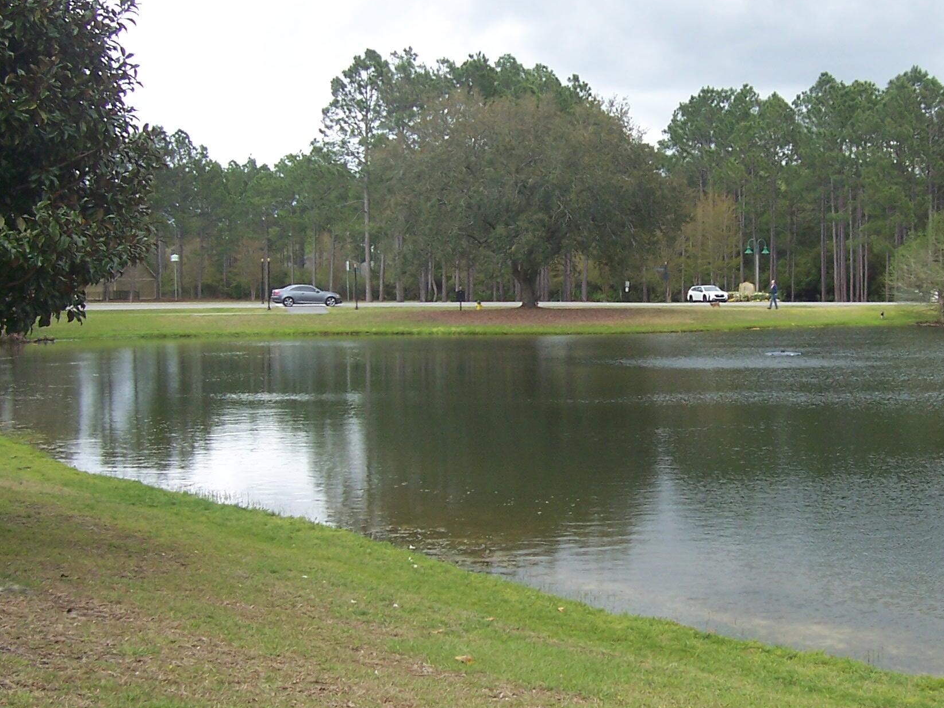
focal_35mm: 53
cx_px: 671
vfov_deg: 27.5
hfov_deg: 35.6
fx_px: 1446
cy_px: 328
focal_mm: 5.6
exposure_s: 1/350
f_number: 2.7
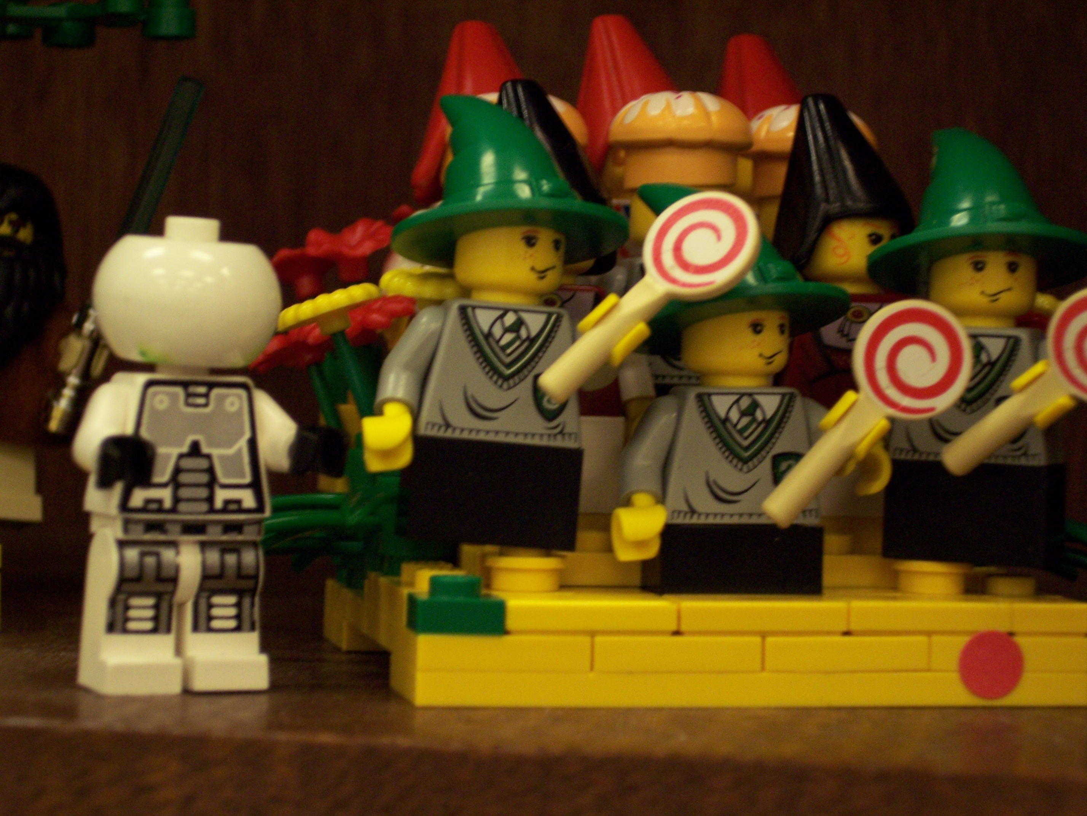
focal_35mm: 104
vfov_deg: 14.2
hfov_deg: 18.9
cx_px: 544
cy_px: 408
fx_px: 3266
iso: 200
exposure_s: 1/8
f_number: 4.8
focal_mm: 21.3
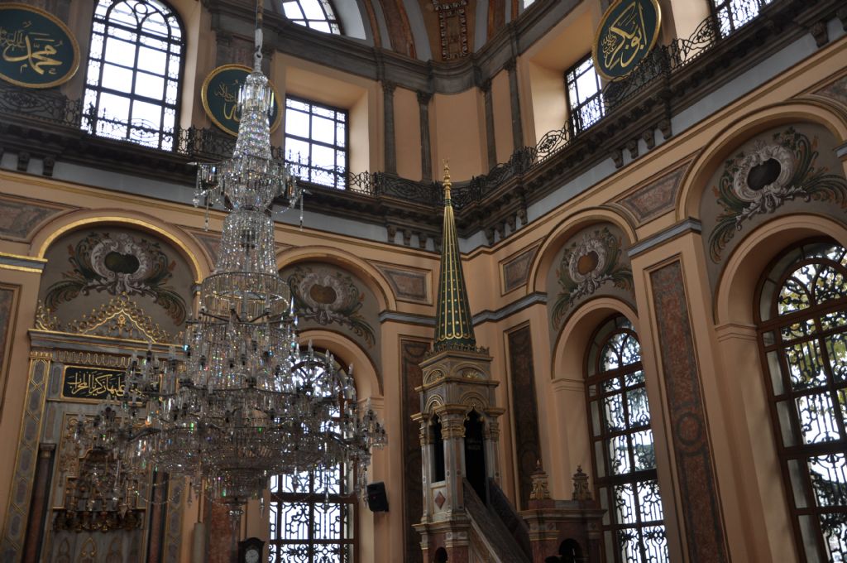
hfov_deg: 57.3
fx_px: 775
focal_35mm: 33
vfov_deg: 39.9
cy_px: 282
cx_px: 424
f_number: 3.8
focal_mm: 22
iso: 200
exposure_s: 1/40
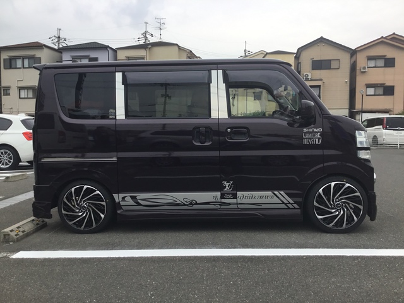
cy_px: 152
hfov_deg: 58.4
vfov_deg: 45.4
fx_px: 362
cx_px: 202
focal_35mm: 31
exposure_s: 1/312
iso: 25
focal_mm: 3.3
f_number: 2.4
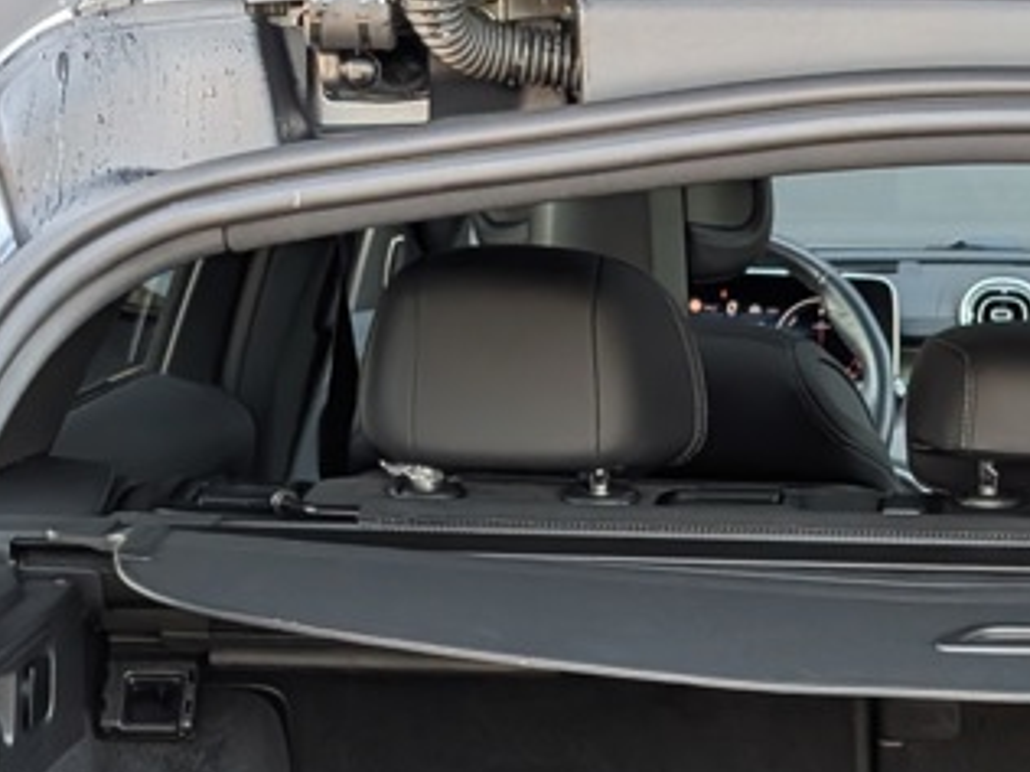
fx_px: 3690
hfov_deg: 15.6
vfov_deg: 11.7
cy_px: 938
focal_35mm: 124
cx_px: 1056
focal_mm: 6.9
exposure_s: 1/295
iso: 311
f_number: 1.68
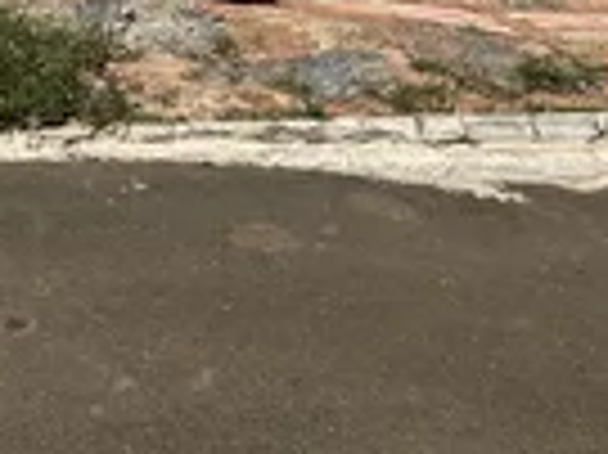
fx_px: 702
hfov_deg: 46.8
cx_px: 320
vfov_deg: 27.4
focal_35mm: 40
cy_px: -191
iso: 50
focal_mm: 2.22
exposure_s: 1/3205
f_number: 2.2
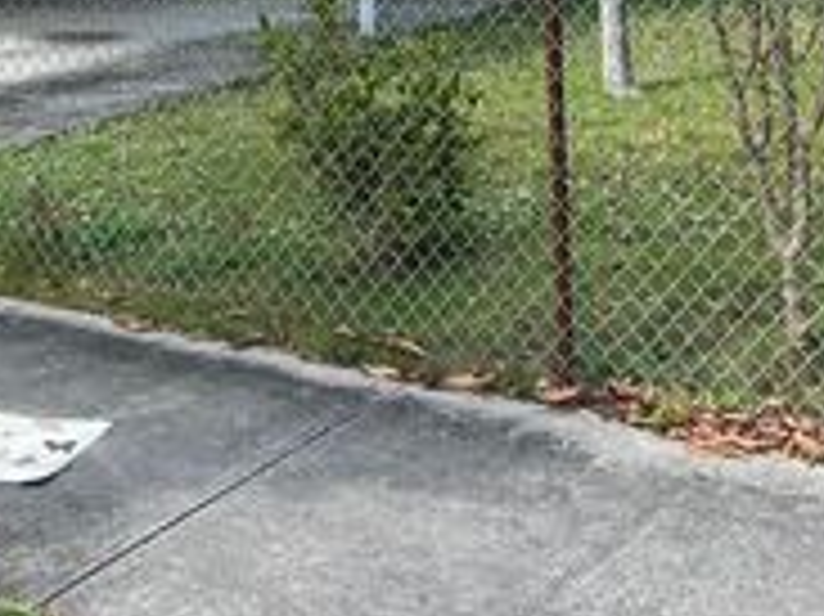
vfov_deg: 19.1
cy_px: -191
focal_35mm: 71
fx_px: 1689
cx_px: 446
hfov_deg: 27.4
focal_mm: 5.7
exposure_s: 1/2632
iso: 50
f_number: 1.5
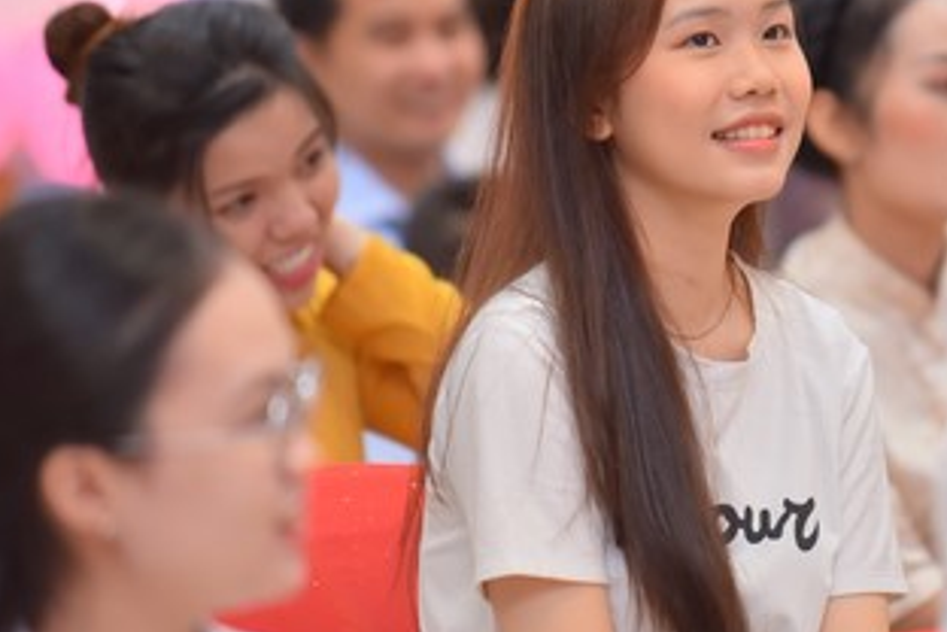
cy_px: 226
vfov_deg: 3.3
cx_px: 835
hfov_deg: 4.9
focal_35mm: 417
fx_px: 10969
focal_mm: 200
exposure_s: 1/200
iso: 1000
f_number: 2.8
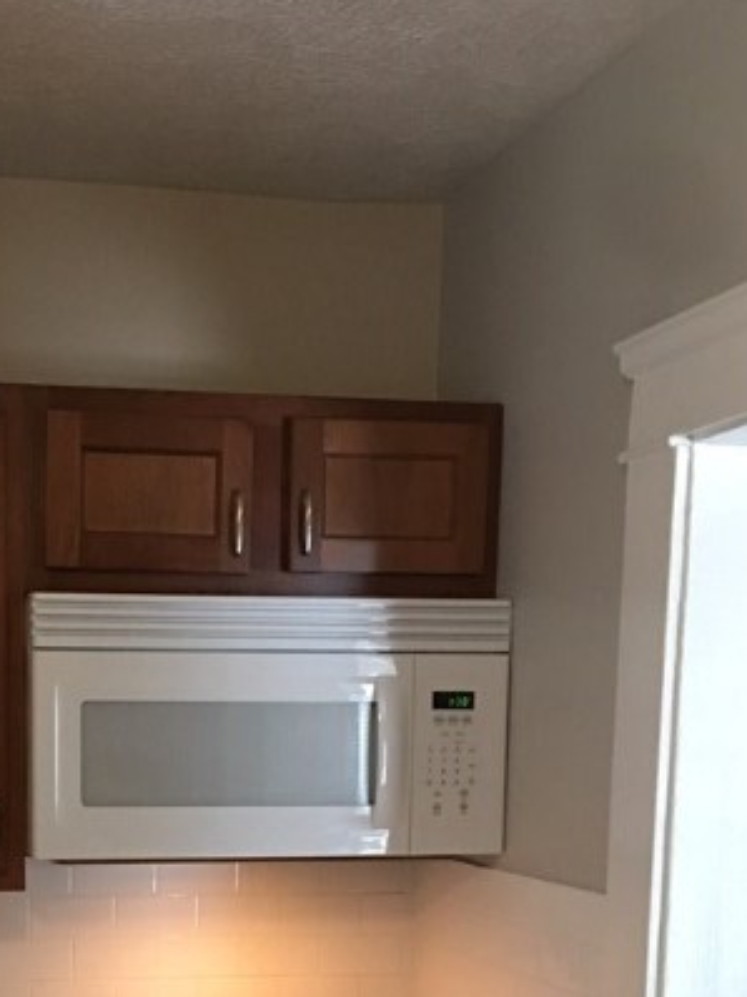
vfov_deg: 32.2
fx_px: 1613
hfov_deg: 25.3
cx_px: 88
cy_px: 947
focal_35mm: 56
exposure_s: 1/15
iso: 100
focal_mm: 4.15
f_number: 2.2
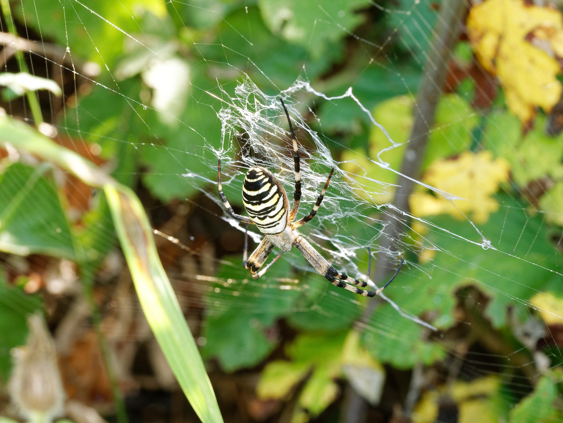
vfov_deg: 12.4
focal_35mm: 120
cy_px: 212
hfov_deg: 16.4
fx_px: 1952
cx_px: 282
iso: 500
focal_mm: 60
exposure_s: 1/60
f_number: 8
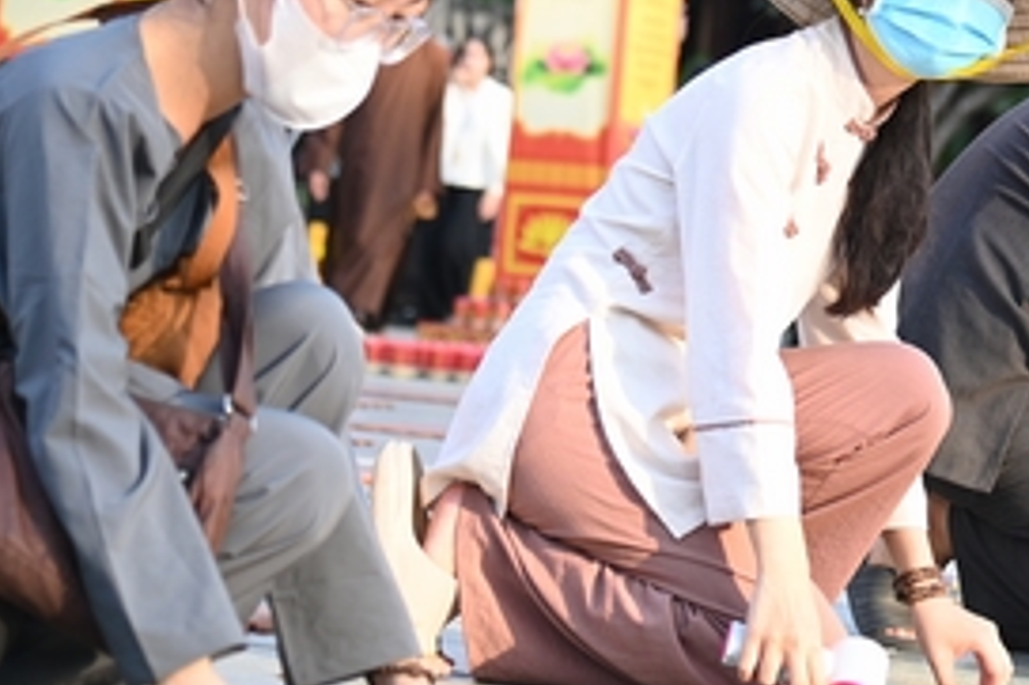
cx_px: 851
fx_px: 4770
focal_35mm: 167
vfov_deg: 8.2
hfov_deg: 12.3
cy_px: -23
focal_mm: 70
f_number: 4
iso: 400
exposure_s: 1/400
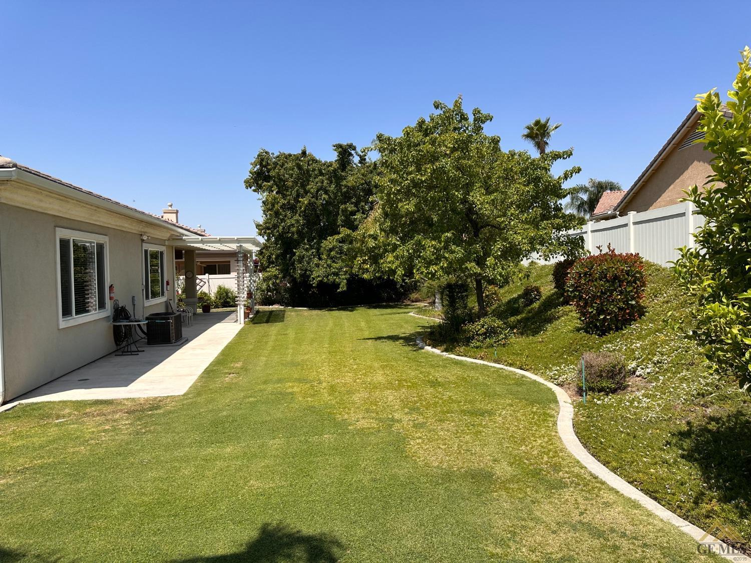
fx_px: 521
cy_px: 282
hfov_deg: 71.6
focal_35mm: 24
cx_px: 376
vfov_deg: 56.8
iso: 80
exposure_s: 1/4016
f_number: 1.78
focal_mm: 6.86
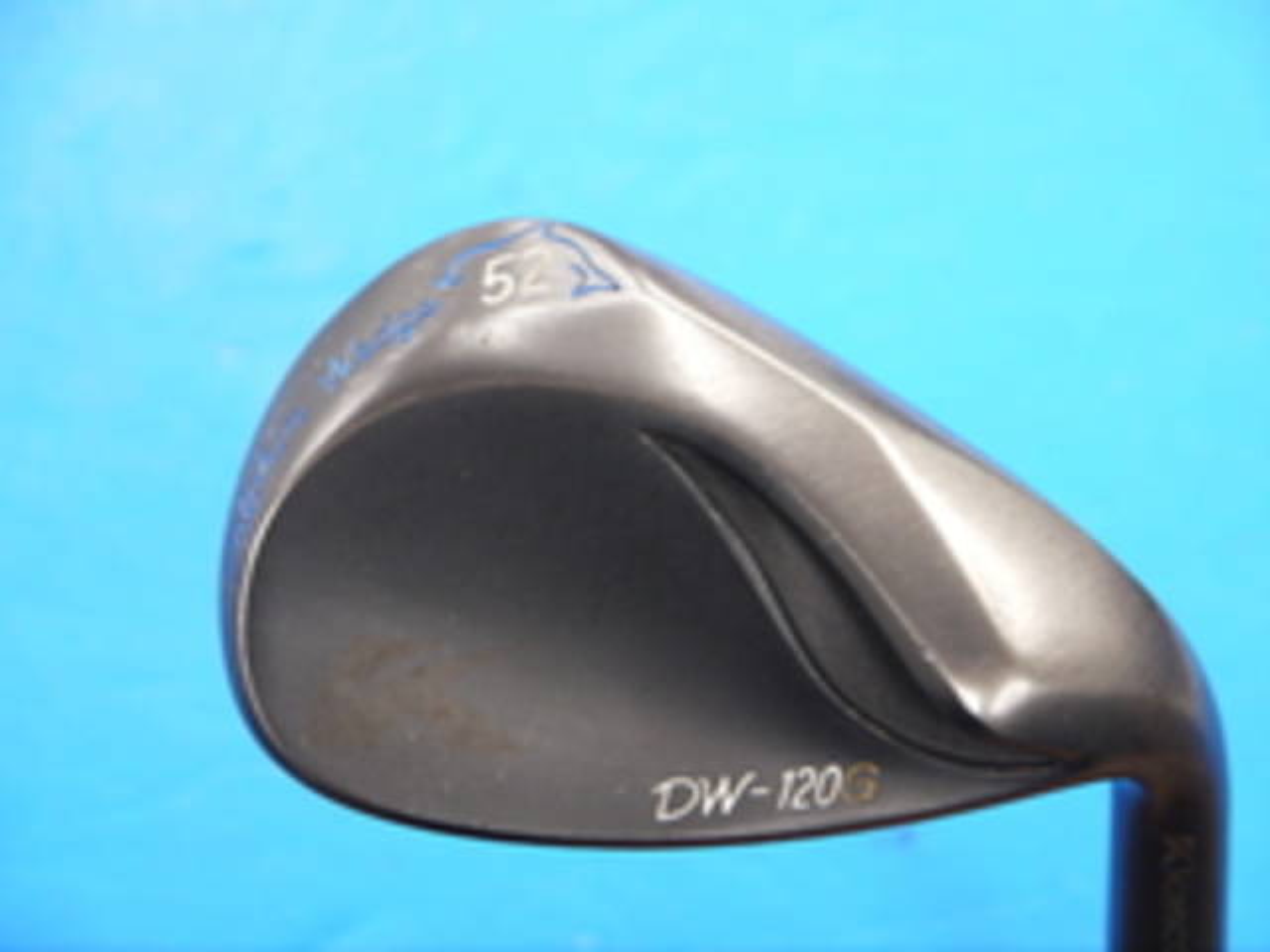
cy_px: 476
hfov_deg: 23.3
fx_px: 3082
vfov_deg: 17.6
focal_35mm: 84
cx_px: 635
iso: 800
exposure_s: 1/60
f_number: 5.6
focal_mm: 42
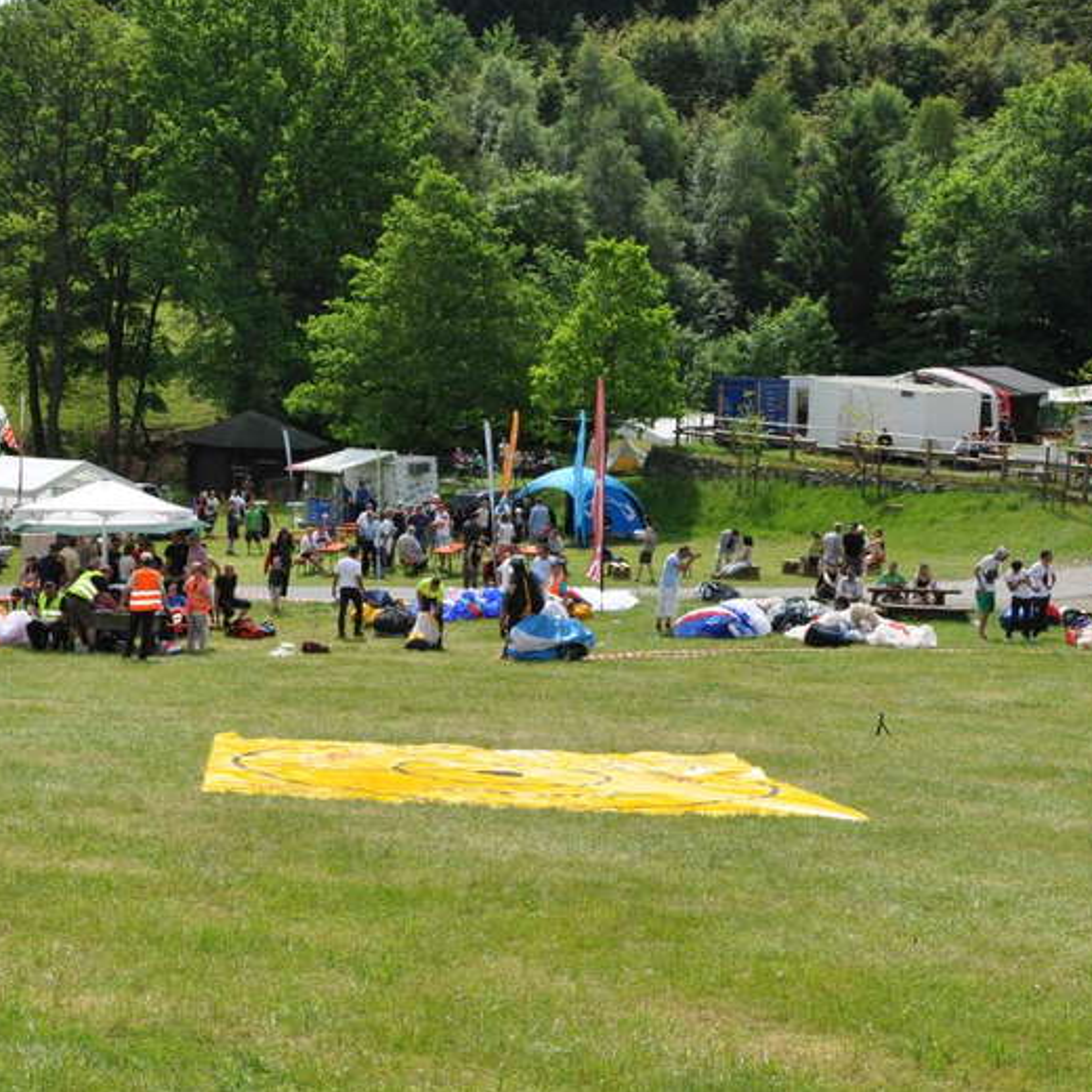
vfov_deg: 27.7
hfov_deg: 27.5
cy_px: 546
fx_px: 2213
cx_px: 340
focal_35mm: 62
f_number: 10
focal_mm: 32
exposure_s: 1/200
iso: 200
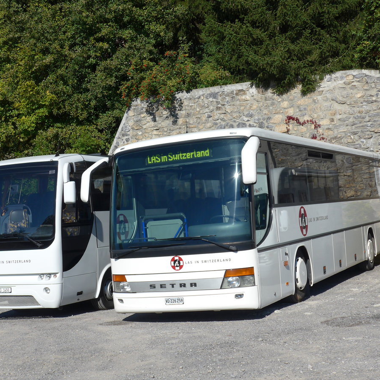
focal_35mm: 58
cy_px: 190
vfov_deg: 29.6
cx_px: 183
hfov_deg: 29.5
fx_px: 720
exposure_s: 1/1600
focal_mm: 10.1
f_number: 3.2
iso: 80
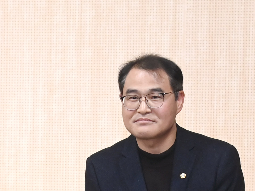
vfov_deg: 4.8
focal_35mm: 308
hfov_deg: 6.4
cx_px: 36
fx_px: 2269
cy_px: 178
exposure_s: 1/250
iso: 3200
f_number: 6.3
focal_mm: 66
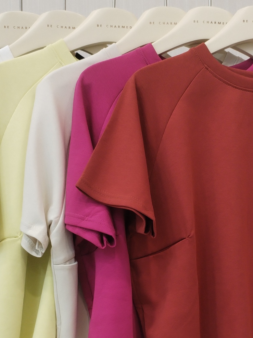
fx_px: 653
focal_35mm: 67
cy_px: 271
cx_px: 156
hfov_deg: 21.9
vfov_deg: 28.4
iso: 387
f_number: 1.8
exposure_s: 1/50
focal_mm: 4.75
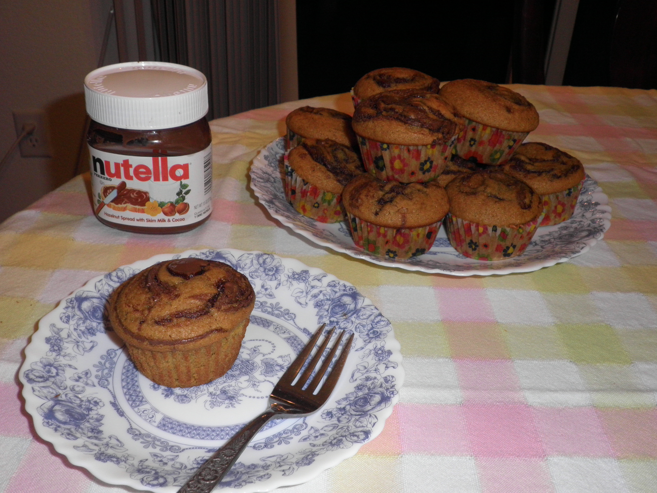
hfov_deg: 47.9
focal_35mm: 39
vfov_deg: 36.8
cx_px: 328
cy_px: 246
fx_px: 740
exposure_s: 1/60
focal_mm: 7
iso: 160
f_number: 4
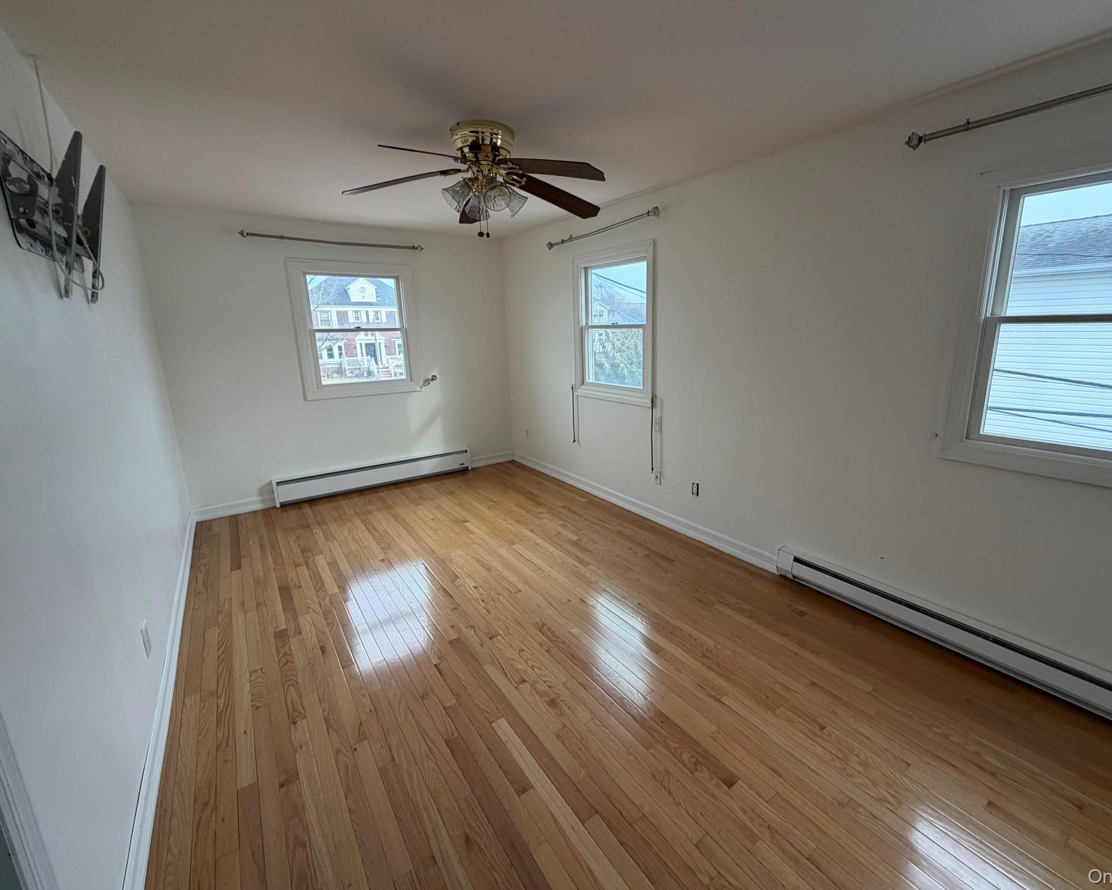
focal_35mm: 15
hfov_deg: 96.6
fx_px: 494
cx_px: 599
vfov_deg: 84.0
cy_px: 433
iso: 200
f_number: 2.2
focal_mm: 2.22
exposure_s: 1/121
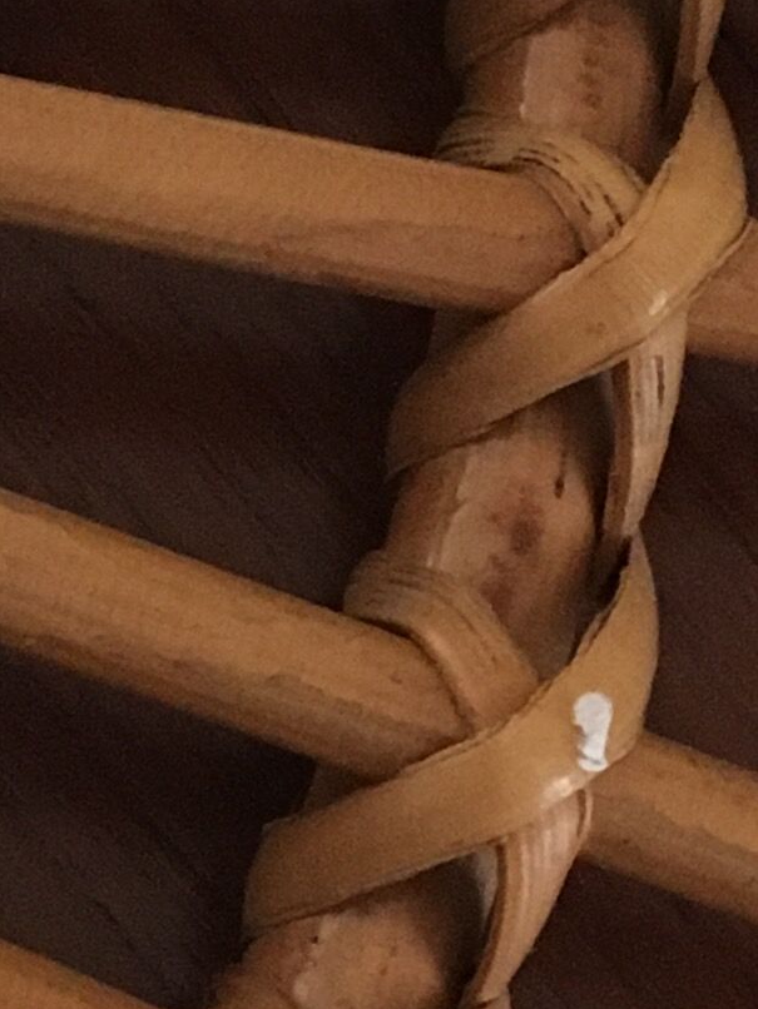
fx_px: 4231
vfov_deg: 13.6
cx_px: 509
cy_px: 633
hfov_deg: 10.2
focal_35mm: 145
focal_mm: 4.15
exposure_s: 1/15
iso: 250
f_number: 2.2
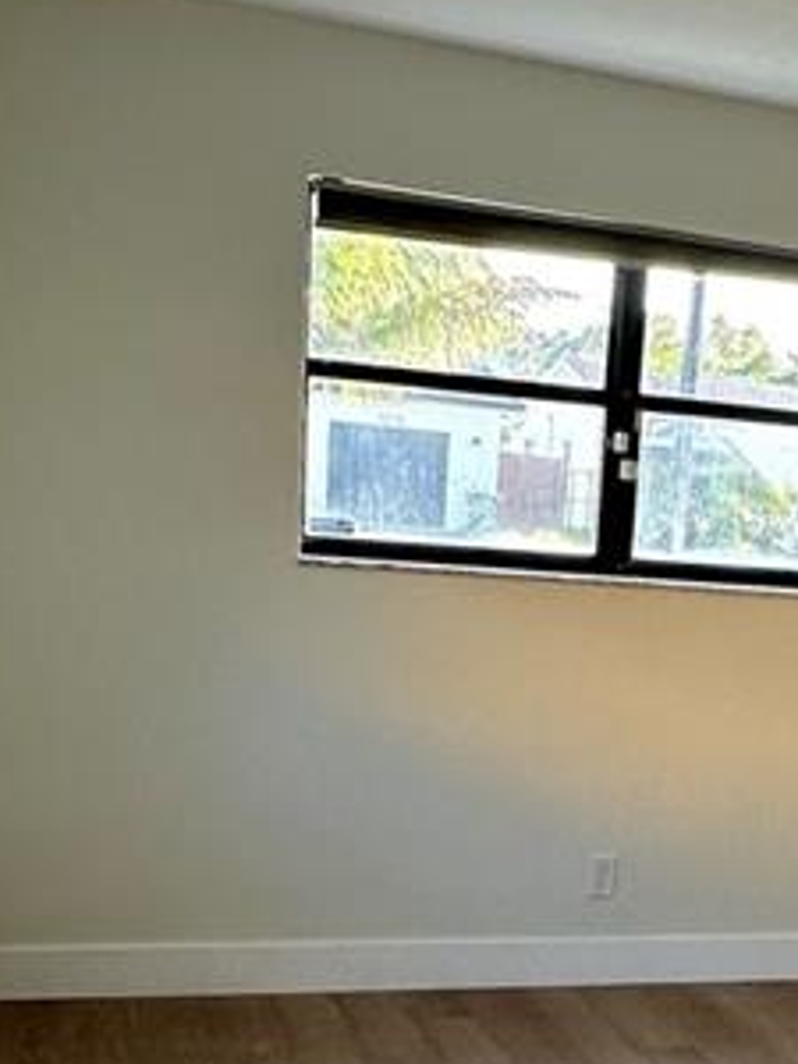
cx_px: 702
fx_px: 1721
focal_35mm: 56
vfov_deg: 32.7
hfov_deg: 25.4
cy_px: 943
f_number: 2.2
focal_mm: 2.22
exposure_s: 1/99
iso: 100
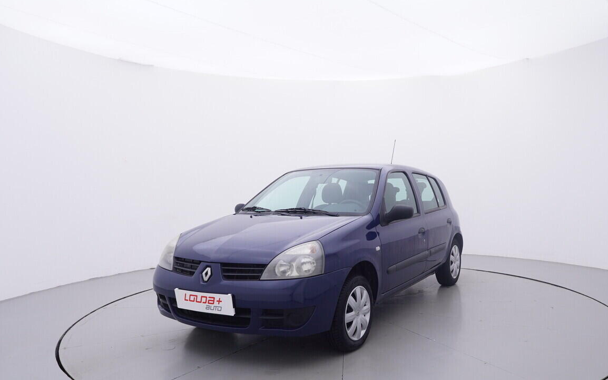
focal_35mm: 29
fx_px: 474
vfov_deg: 43.2
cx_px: 346
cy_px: 241
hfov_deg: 65.0
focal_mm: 15
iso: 200
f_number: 5
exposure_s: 1/80
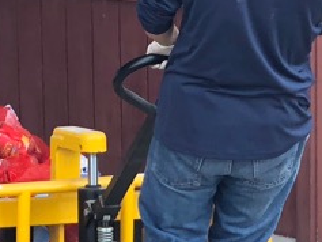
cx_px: 68
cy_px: 8
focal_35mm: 281
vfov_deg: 5.3
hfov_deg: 7.0
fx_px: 2615
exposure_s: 1/120
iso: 25
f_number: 2.4
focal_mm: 6
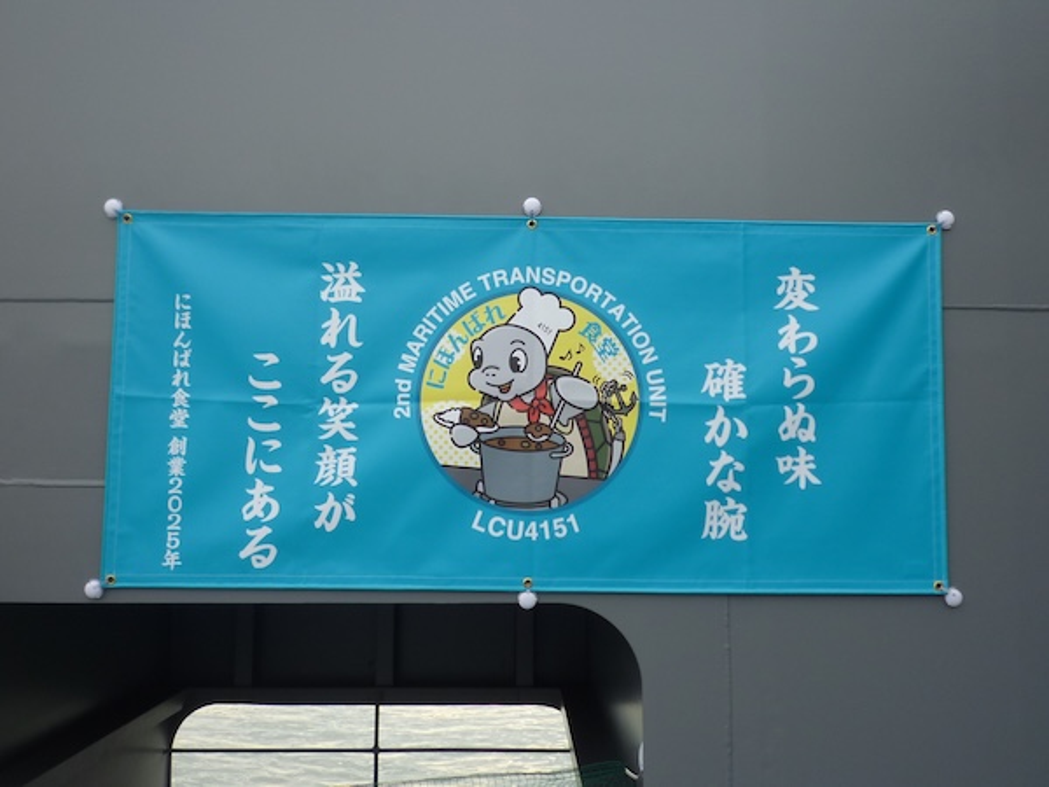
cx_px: 524
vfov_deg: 44.2
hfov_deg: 56.8
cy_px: 394
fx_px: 970
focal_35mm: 32
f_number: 2.8
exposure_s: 1/200
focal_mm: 4.4
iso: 80
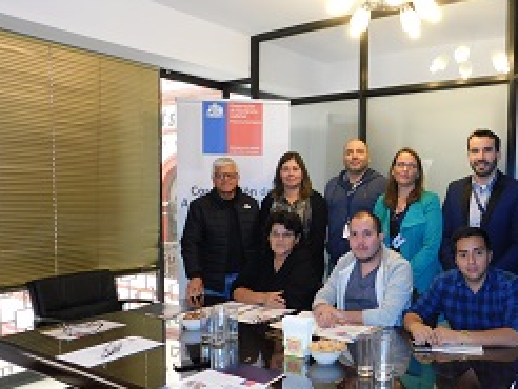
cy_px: 230
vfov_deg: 41.7
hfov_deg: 52.1
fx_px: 509
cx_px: 373
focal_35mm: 34
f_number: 3
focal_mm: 4
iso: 200
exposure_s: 1/30
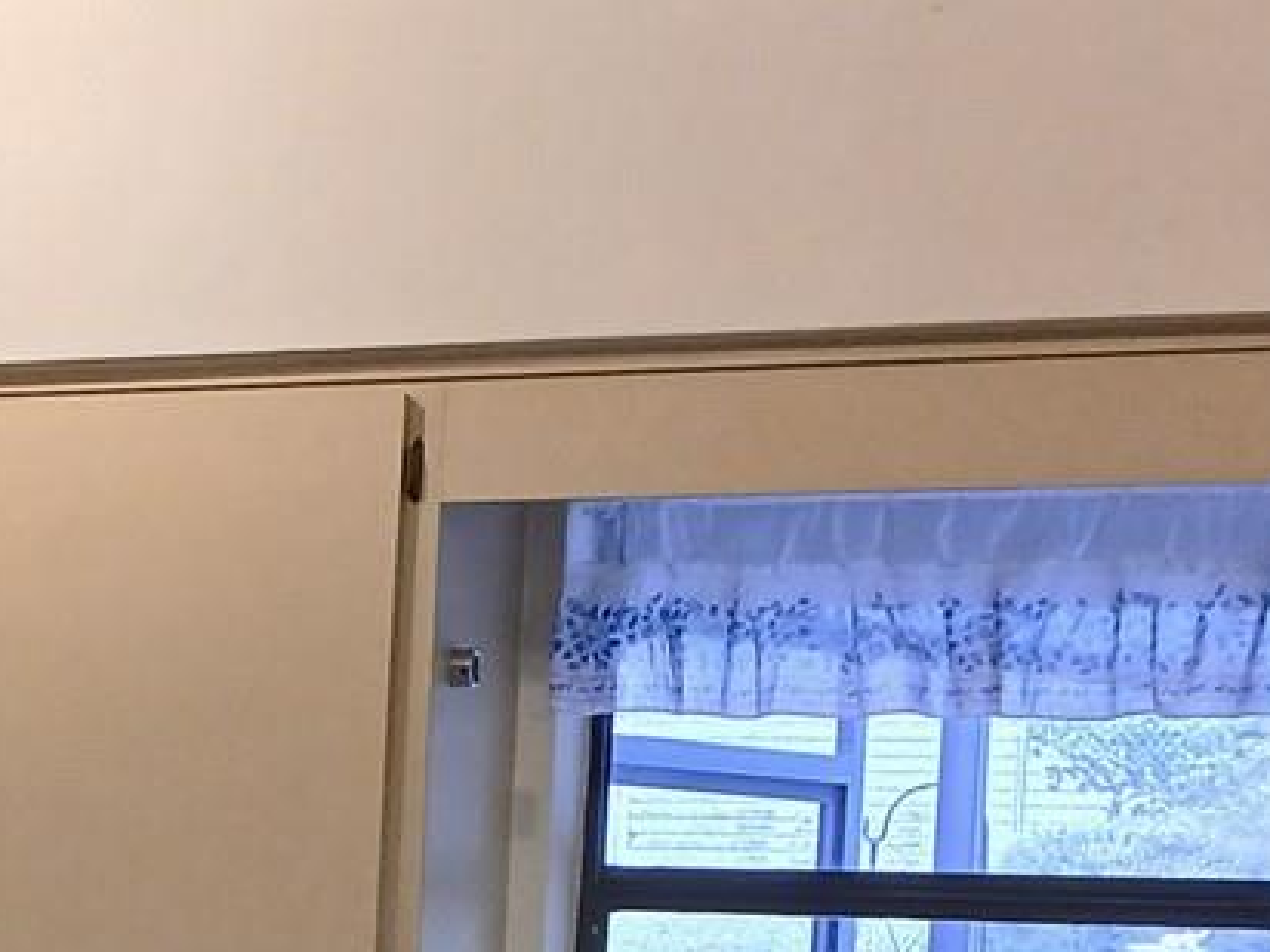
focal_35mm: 101
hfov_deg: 18.3
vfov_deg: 14.2
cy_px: 1106
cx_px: -314
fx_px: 3706
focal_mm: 3.98
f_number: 1.8
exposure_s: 1/60
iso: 200
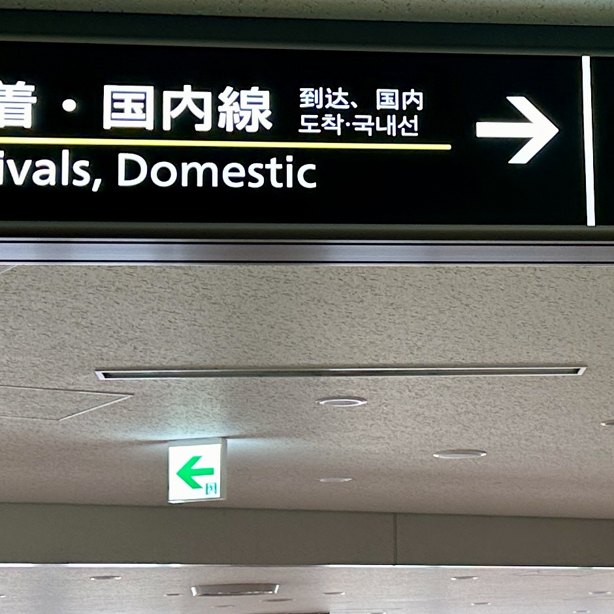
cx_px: 607
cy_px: 329
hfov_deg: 18.6
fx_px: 1826
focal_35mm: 91
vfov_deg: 19.1
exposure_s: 1/50
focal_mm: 6.86
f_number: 1.78
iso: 125
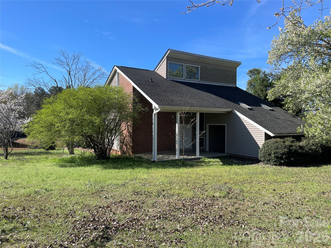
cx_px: 166
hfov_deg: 67.3
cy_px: 124
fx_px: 249
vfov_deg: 53.1
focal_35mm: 26
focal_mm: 4.2
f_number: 1.6
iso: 32
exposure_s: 1/2353
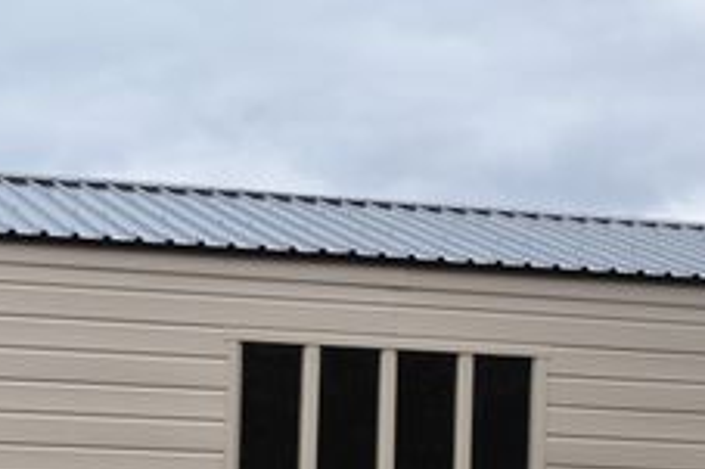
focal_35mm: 122
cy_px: 494
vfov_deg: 11.1
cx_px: 149
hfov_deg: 16.7
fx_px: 2387
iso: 400
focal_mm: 24
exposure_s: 1/250
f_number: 8
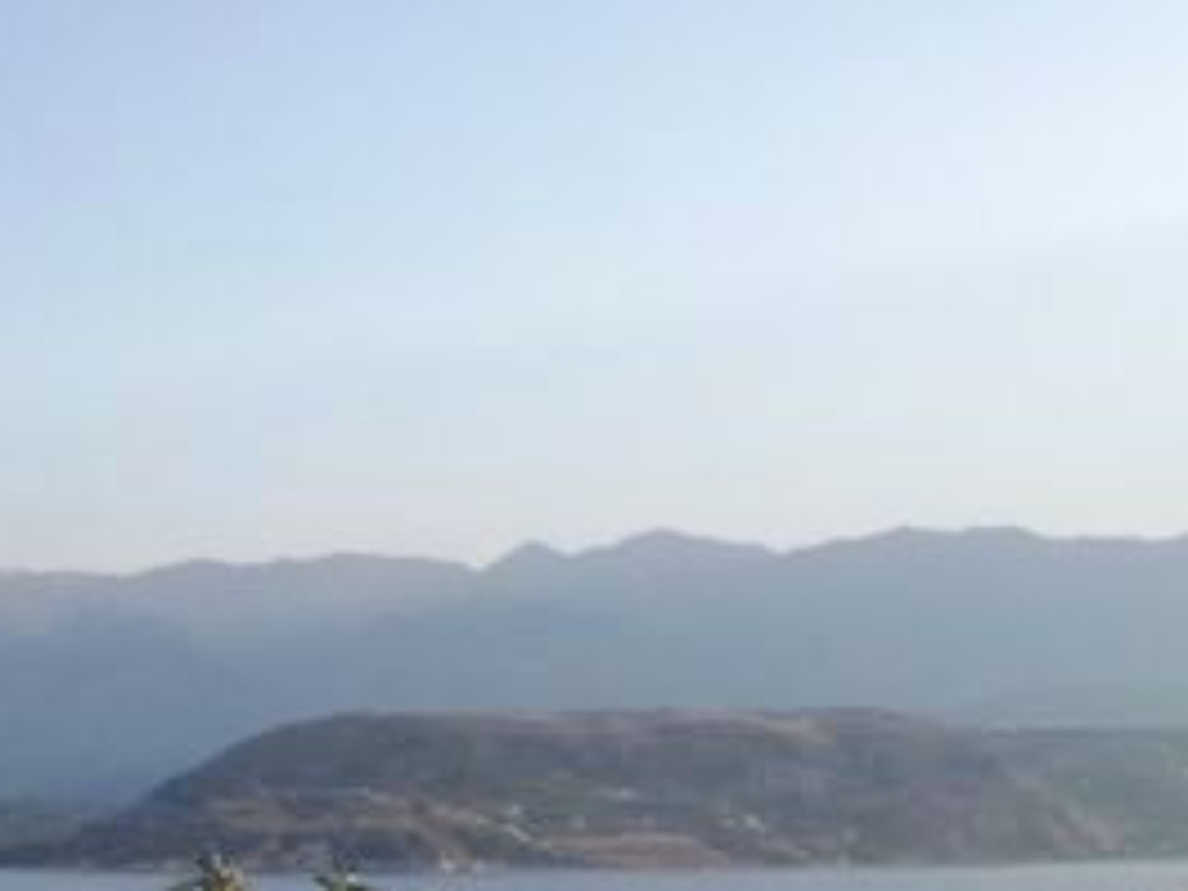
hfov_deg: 22.9
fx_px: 2917
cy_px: 922
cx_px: 405
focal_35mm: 85
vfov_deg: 16.9
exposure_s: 1/1126
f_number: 2.4
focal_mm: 4.28
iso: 64
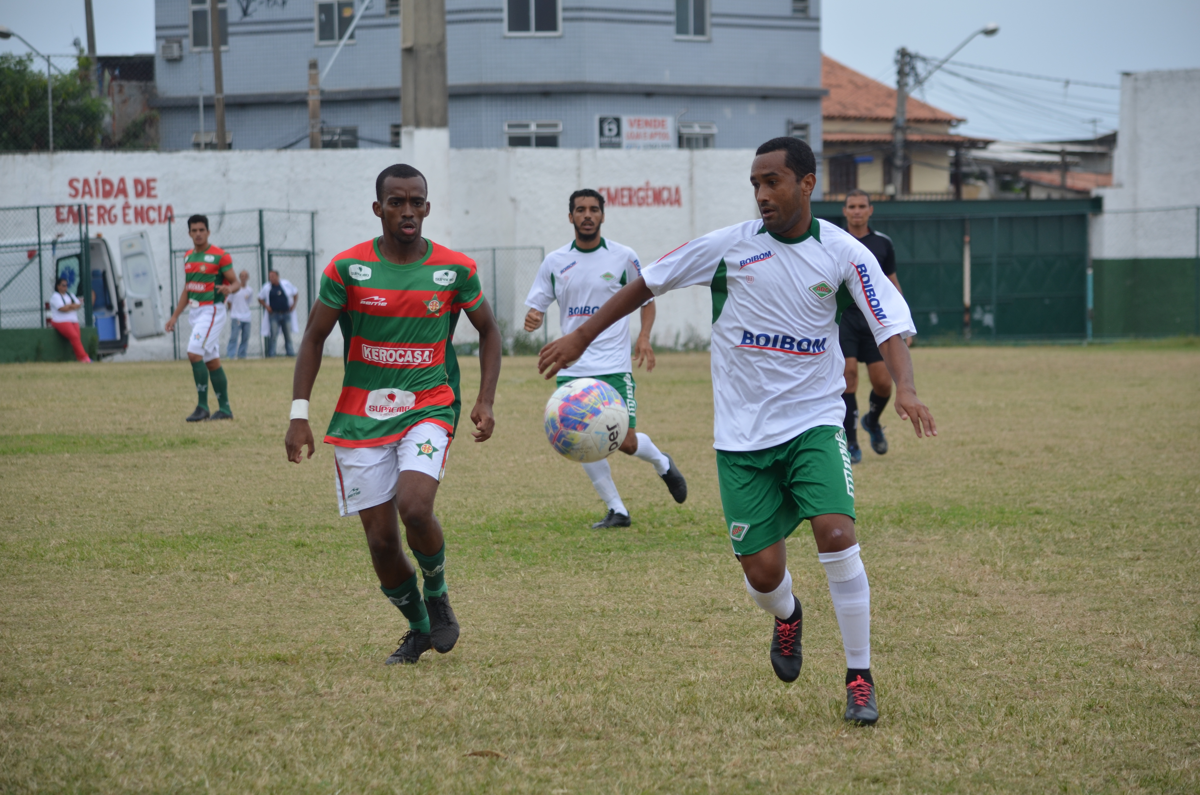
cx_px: 600
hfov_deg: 14.0
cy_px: 398
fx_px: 4890
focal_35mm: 147
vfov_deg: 9.3
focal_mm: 98
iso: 160
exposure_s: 1/800
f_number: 4.5
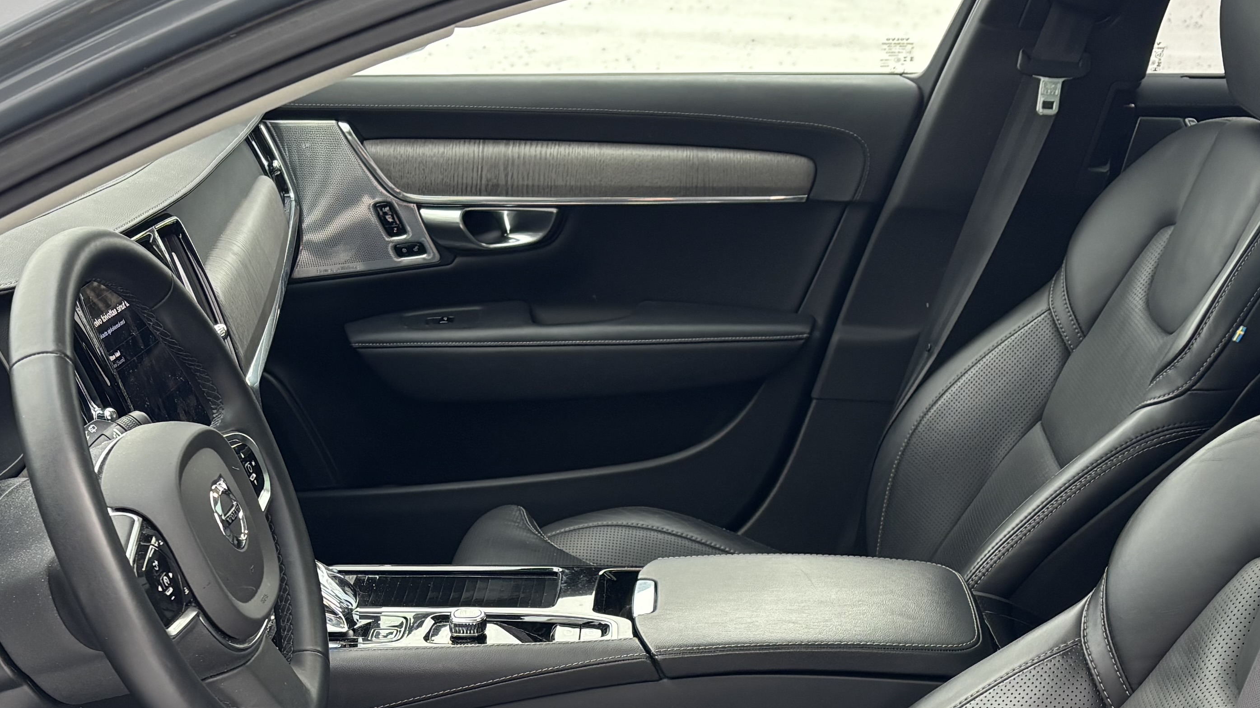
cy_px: 605
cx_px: 481
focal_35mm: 58
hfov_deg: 35.8
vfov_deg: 20.4
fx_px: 1938
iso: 100
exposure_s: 1/121
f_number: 1.6
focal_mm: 5.96
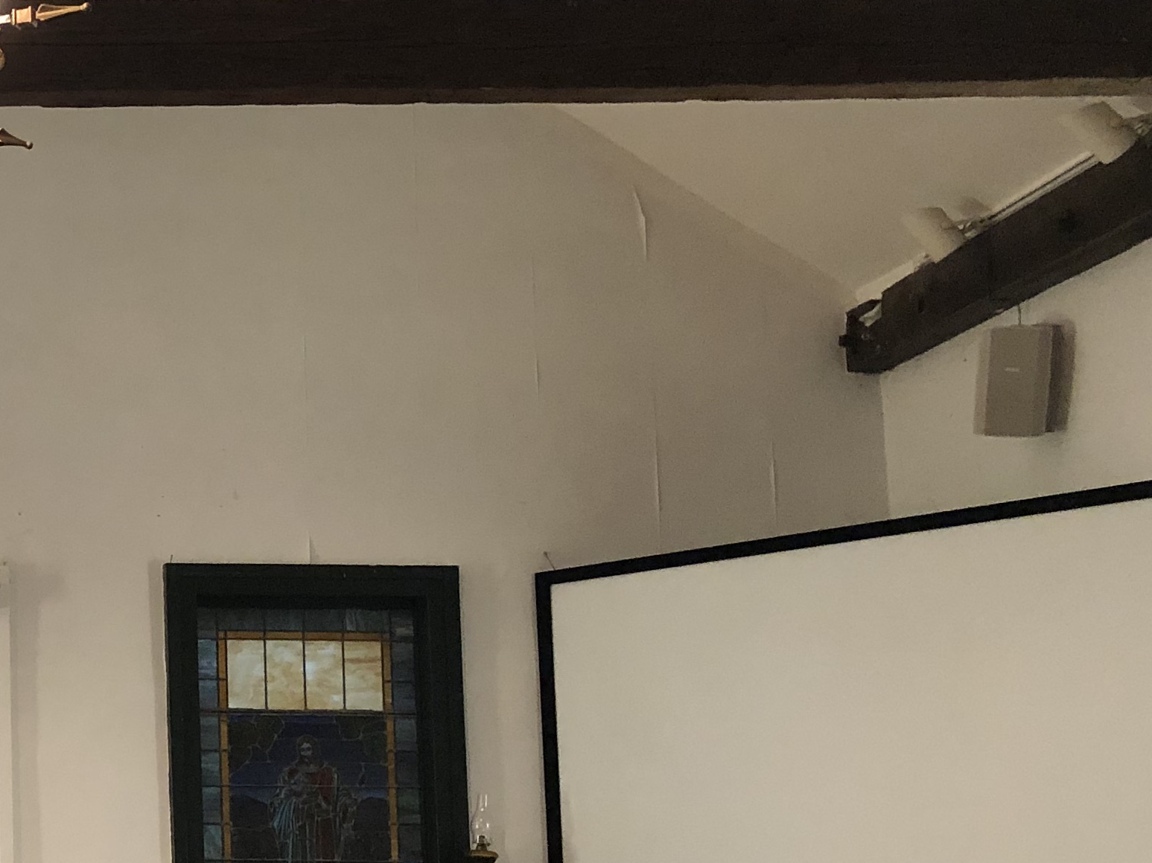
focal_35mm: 73
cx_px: -326
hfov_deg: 23.7
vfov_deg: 20.0
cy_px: 628
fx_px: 2429
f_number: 1.8
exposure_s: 1/15
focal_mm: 3.99
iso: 80
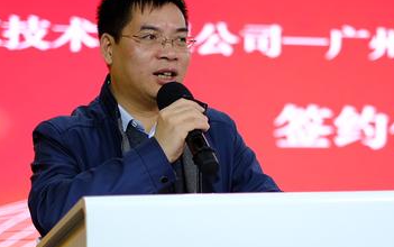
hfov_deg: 16.9
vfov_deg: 10.7
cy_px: 186
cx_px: 248
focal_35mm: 123
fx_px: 1322
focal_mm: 35
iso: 160
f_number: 1.4
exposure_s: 1/160
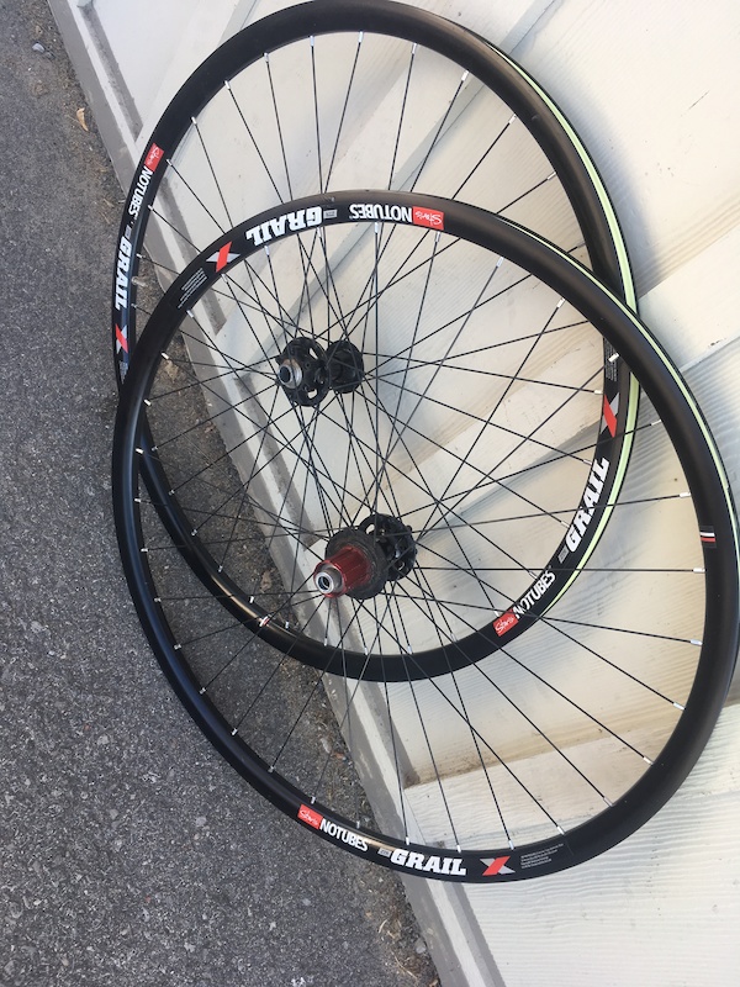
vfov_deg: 61.7
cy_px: 494
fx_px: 827
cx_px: 370
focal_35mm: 29
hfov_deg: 48.2
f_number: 2.2
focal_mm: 4.15
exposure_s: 1/120
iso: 25
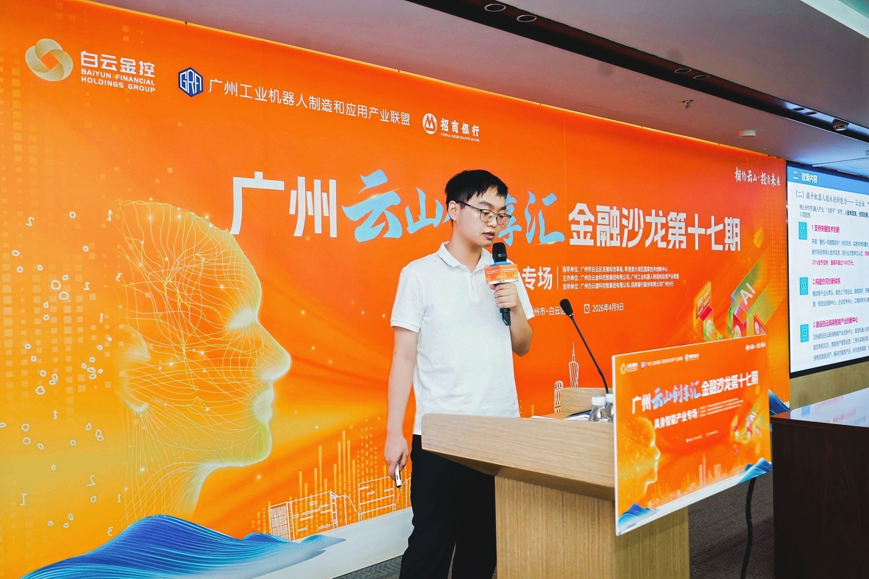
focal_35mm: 32
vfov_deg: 41.1
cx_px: 434
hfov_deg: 58.7
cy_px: 290
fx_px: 772
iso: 800
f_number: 4.5
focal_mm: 32
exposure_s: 1/125
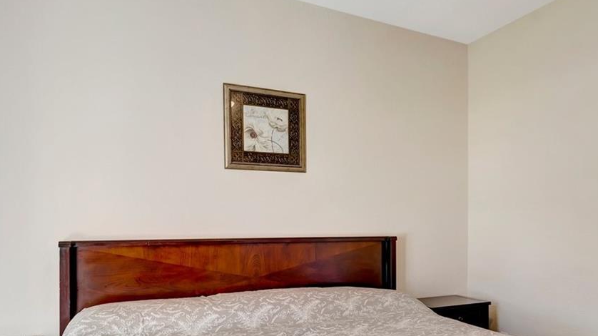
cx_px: 397
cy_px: 205
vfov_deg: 41.2
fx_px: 444
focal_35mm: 28
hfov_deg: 66.2
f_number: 9
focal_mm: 14
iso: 250
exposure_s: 1/2
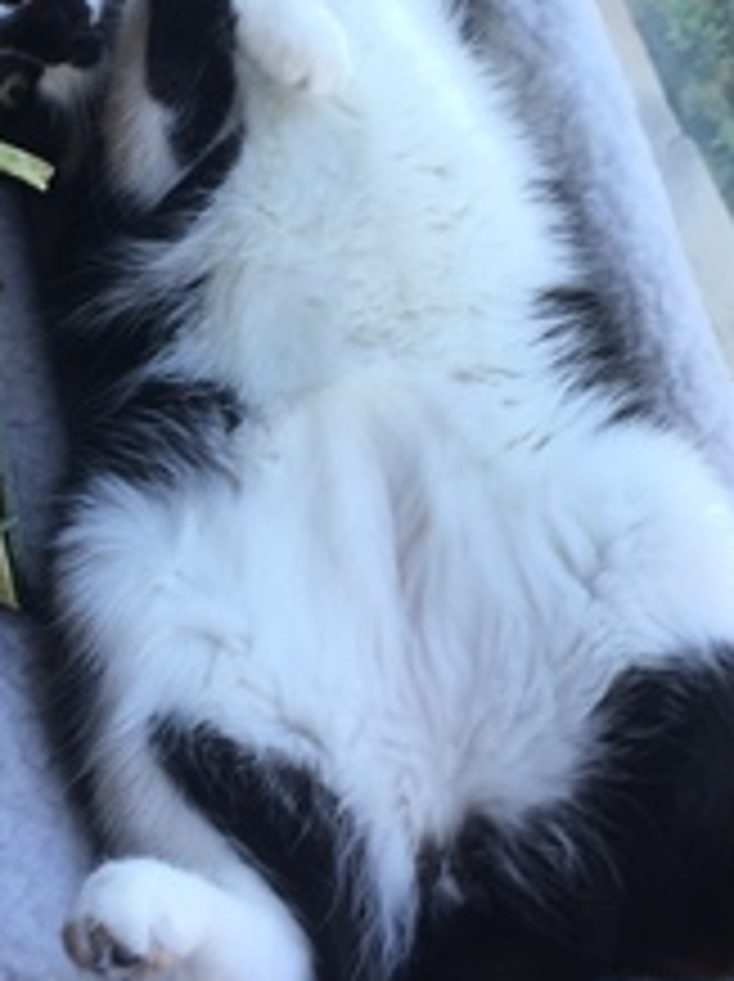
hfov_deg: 22.8
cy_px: 274
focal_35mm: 64
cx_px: 270
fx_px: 1813
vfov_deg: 29.9
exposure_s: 1/60
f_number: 2.2
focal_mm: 4.15
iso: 32
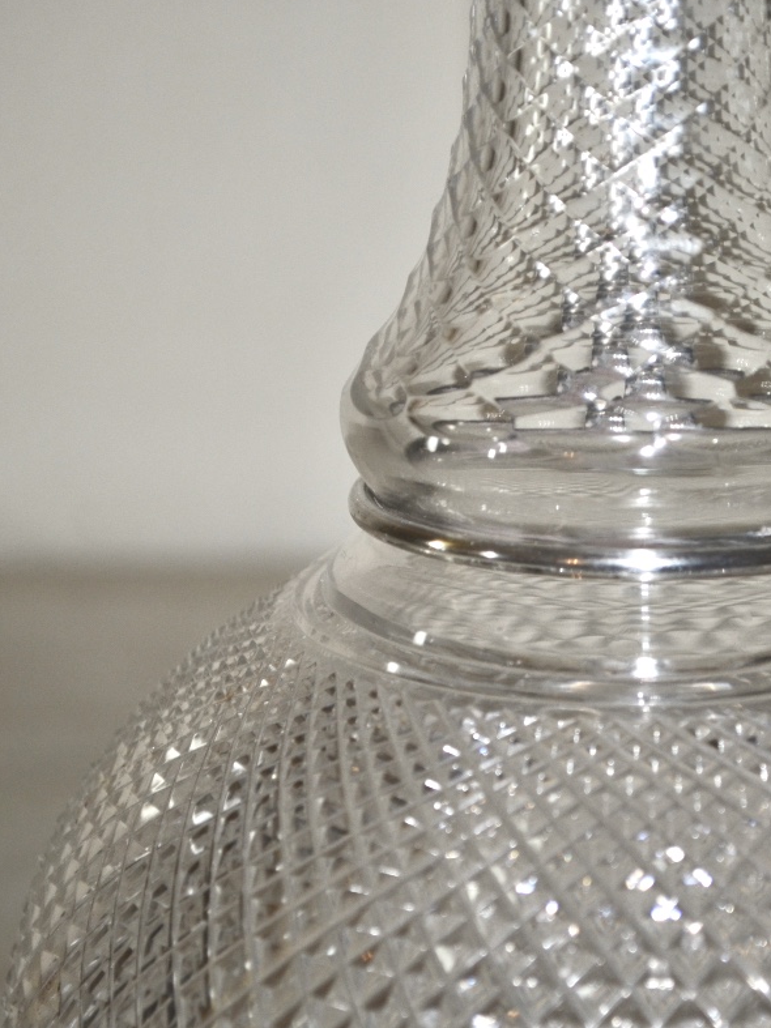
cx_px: 651
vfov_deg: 16.3
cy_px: 513
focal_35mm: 121
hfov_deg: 12.2
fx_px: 3586
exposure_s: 1/30
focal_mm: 55
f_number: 5.6
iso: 200
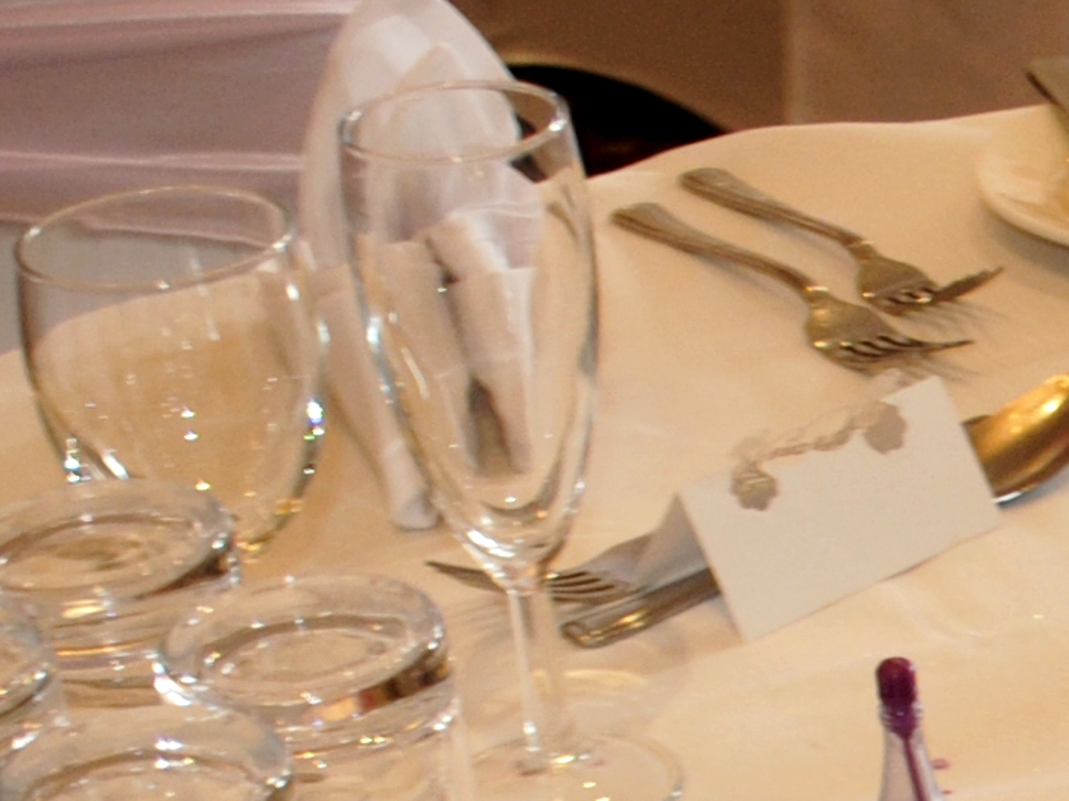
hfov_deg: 11.6
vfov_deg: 9.0
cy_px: 1315
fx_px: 4909
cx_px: 1816
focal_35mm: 159
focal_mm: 20
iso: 200
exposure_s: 1/20
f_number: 3.8
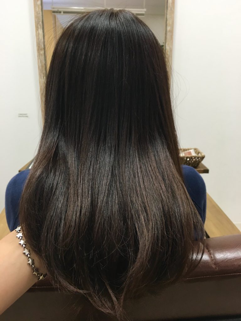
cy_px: 160
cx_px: 120
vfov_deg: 61.7
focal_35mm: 29
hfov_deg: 48.2
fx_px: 269
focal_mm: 4.15
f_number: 2.2
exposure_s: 1/30
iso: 40
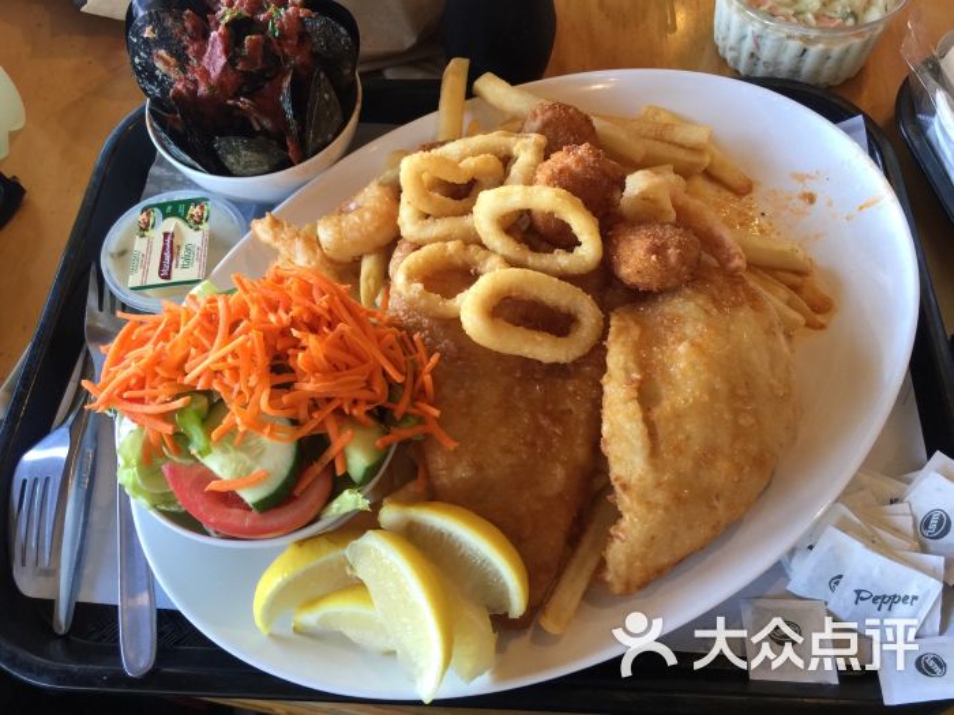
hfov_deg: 61.7
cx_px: 477
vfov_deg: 48.2
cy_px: 358
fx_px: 799
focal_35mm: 29
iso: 64
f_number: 2.2
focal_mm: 4.15
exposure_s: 1/33
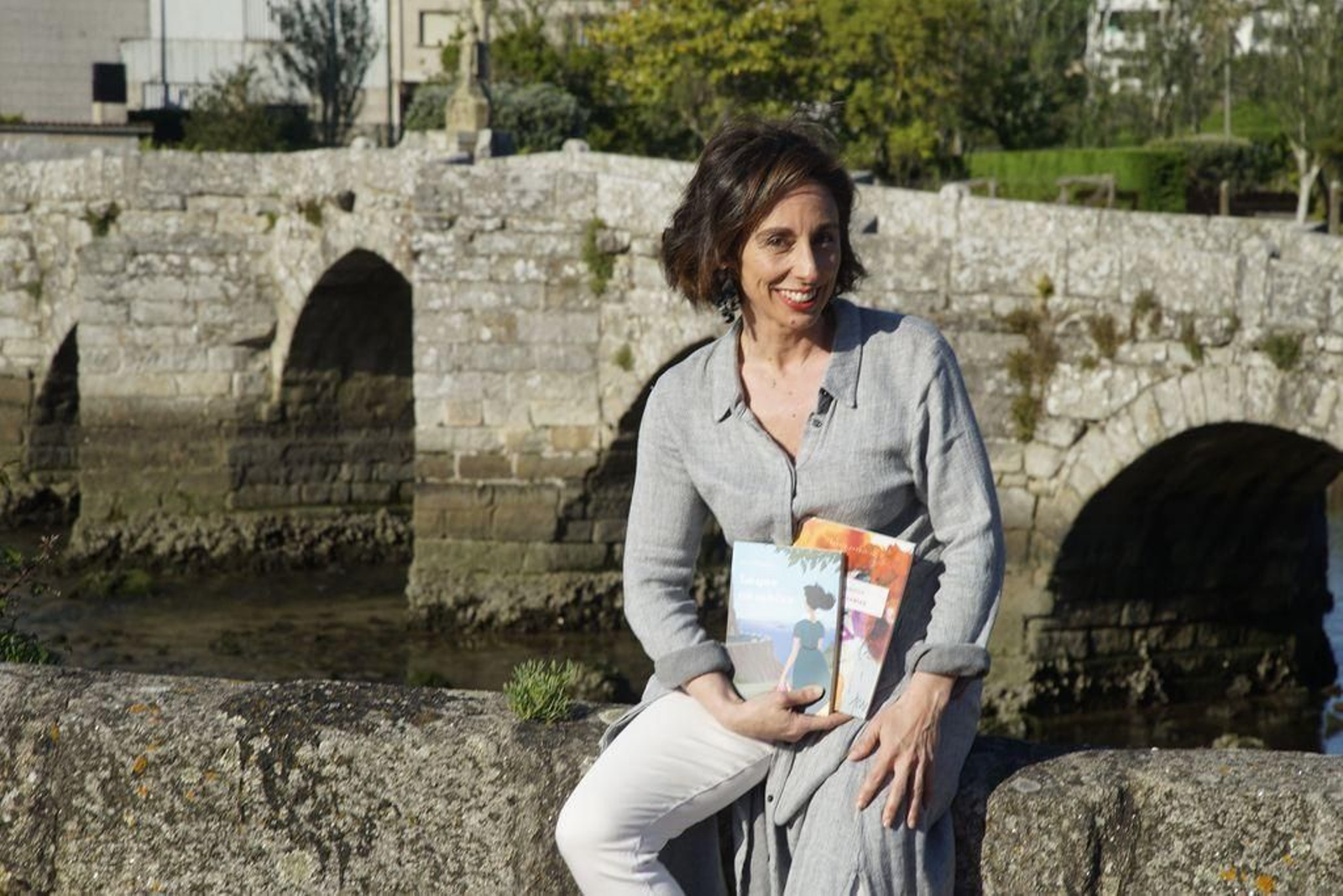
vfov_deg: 13.0
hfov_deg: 19.5
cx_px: 672
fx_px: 3917
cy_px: 448
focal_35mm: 105
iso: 200
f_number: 10
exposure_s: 1/250
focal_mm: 105
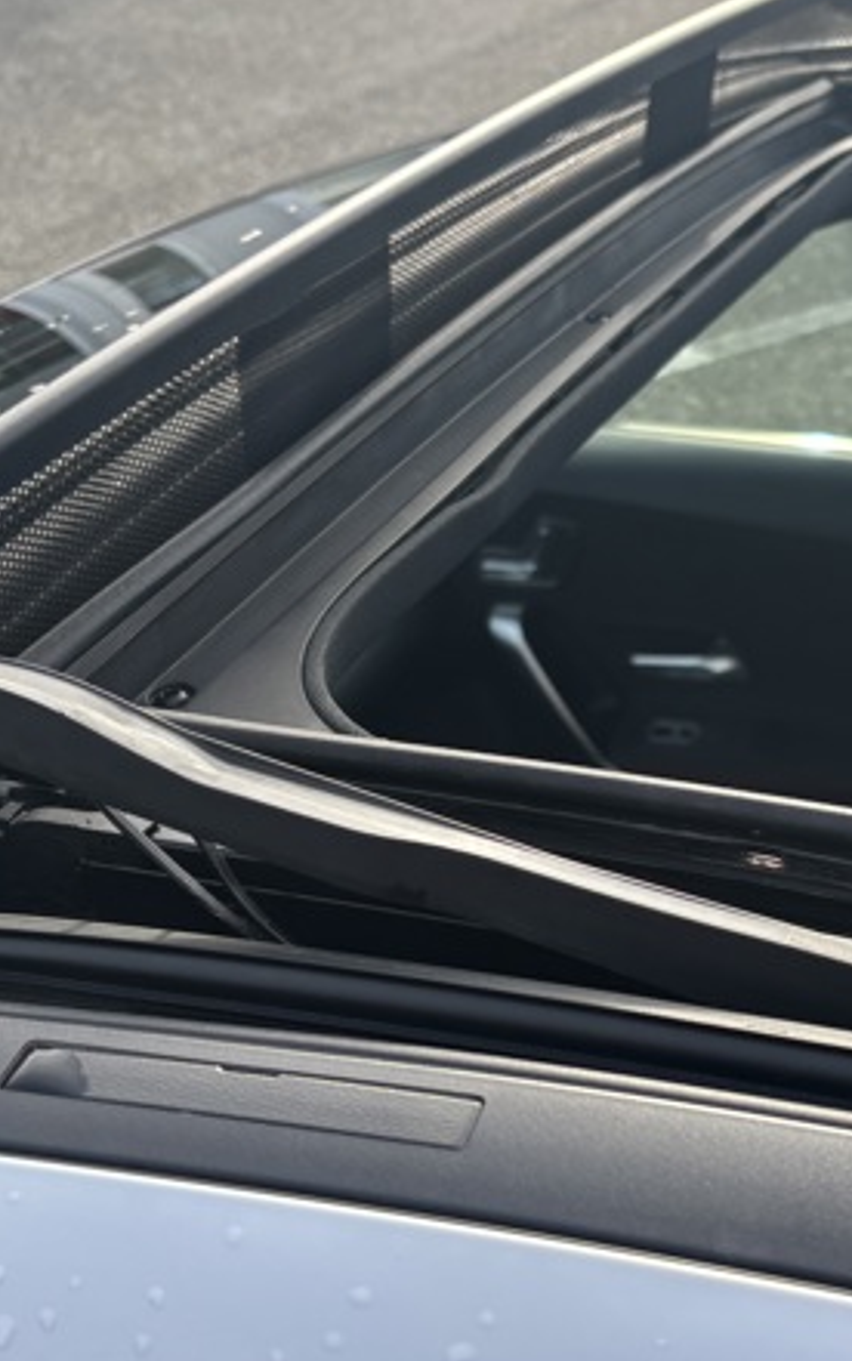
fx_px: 1856
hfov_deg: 25.4
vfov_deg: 40.2
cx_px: 685
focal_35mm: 50
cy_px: 784
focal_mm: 5.96
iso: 50
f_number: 1.6
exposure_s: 1/781
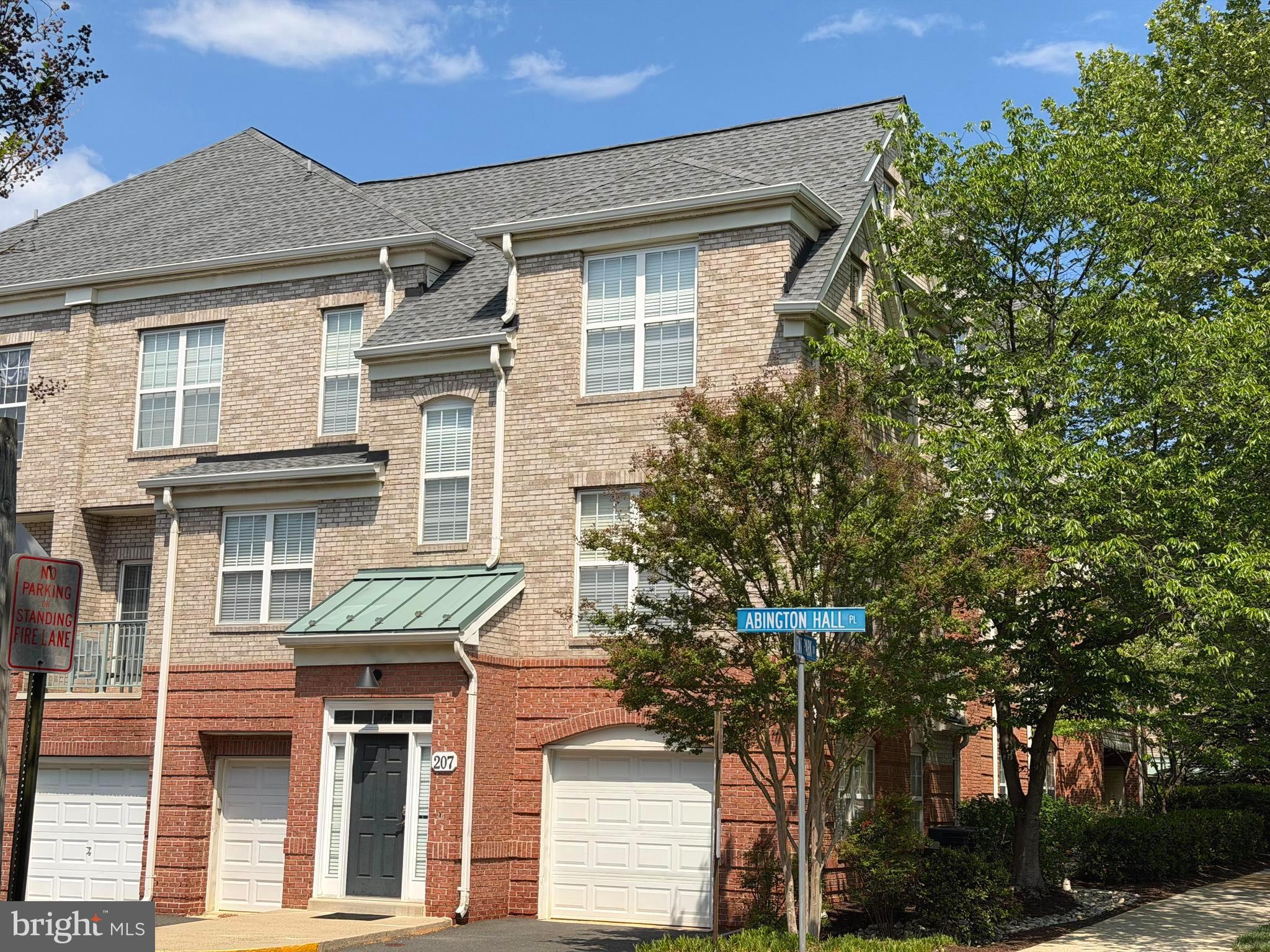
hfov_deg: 39.7
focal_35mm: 48
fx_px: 1761
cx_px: 635
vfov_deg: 30.3
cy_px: 476
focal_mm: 6.76
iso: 64
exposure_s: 1/6024
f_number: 1.78
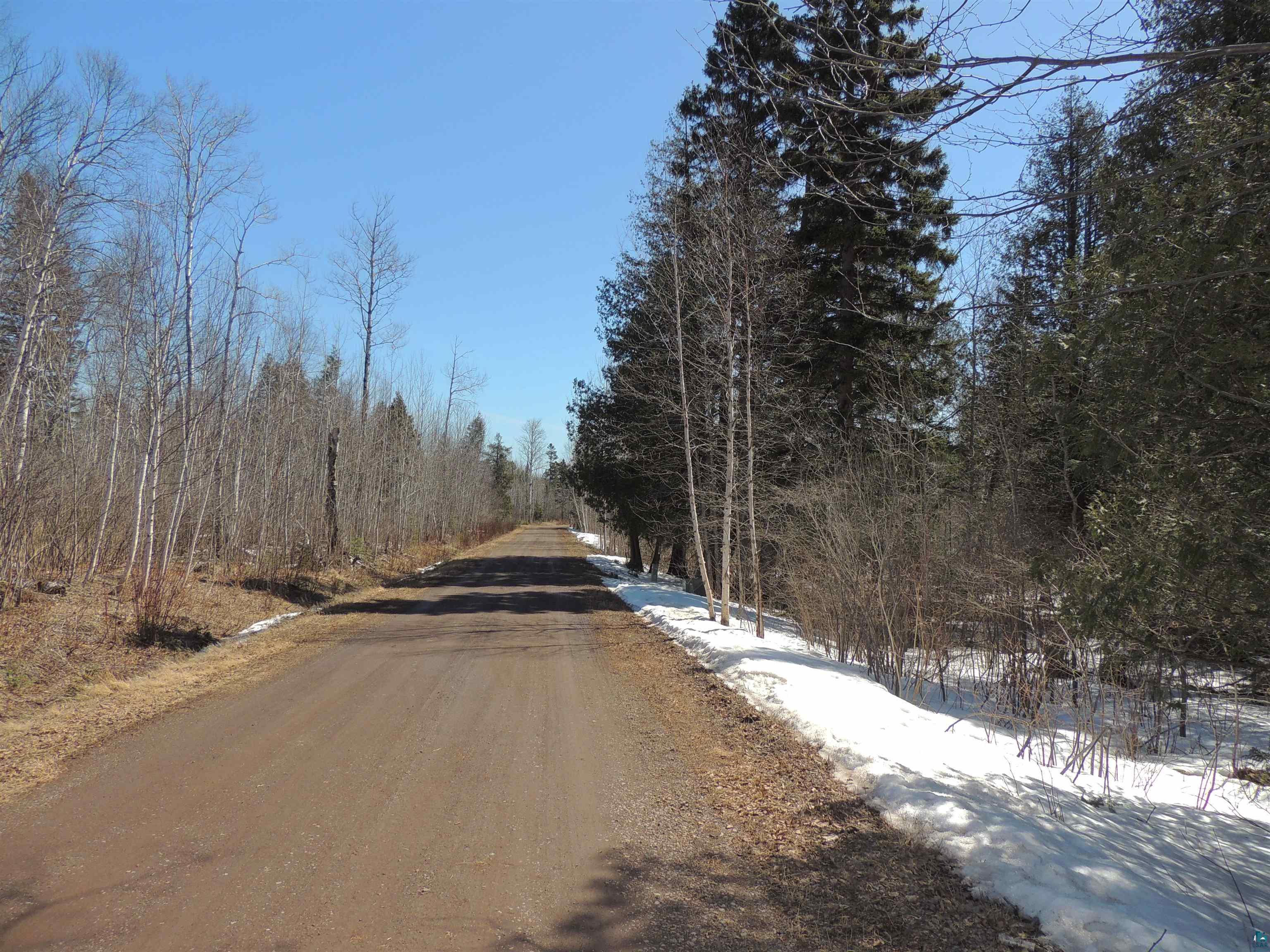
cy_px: 476
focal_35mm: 24
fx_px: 881
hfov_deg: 71.6
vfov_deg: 56.8
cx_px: 635
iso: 100
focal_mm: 4.3
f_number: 3
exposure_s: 1/1250
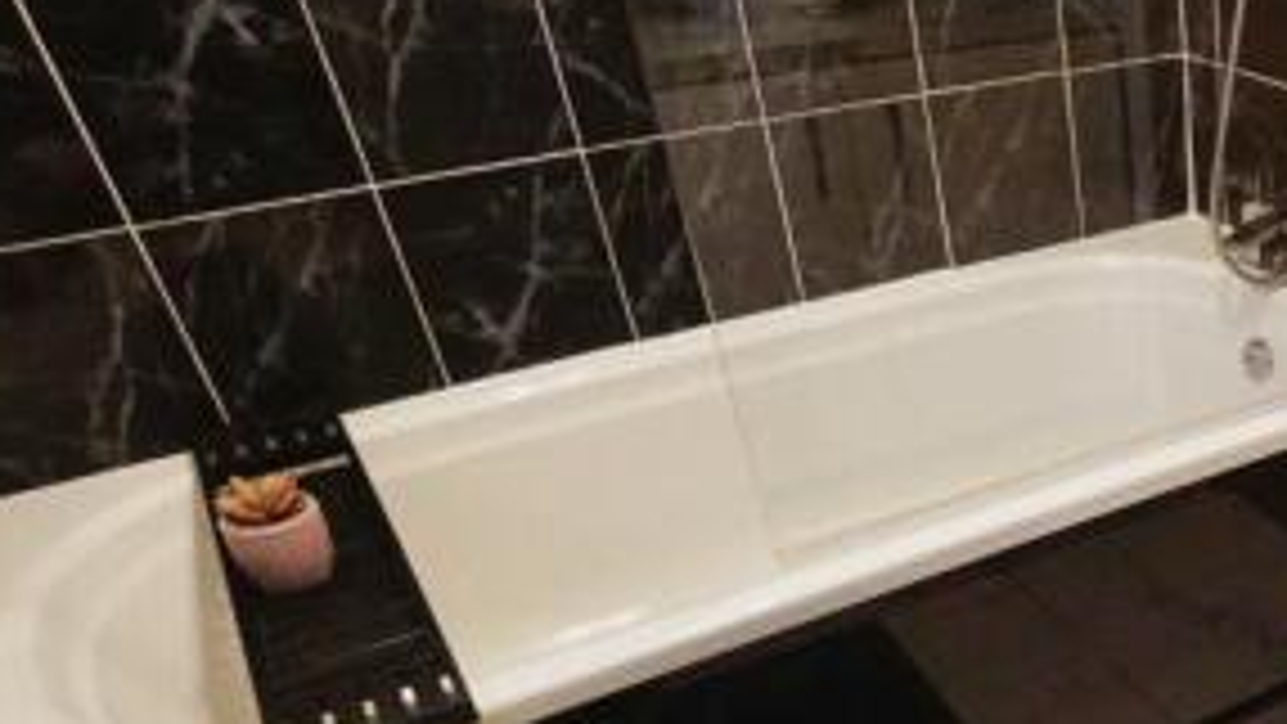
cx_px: 1235
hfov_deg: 47.6
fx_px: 1229
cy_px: 740
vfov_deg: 30.3
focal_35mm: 36
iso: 3200
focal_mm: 10
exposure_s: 1/100
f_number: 4
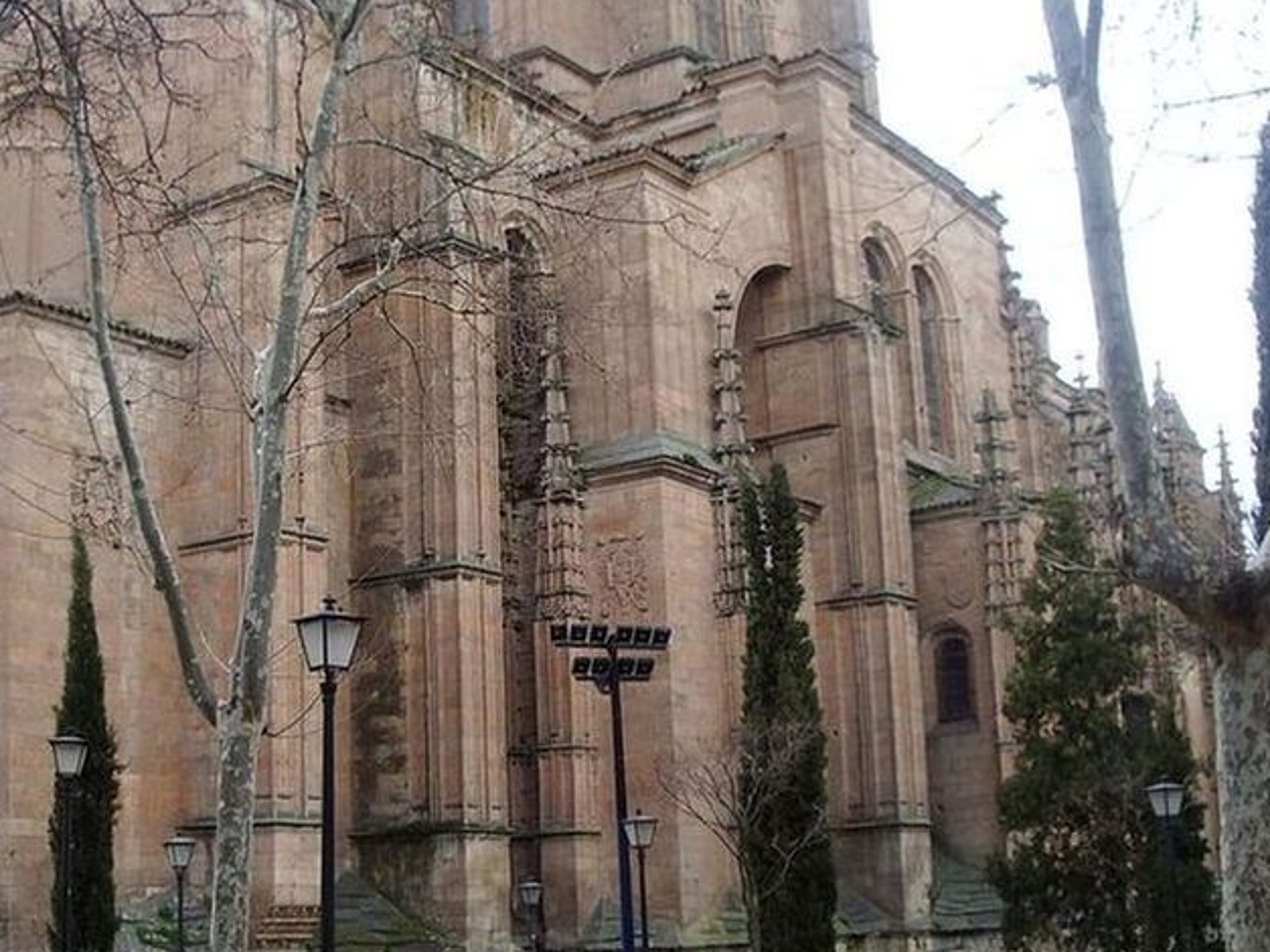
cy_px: 454
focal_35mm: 53
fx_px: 1944
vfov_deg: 27.5
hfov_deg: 36.0
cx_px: 494
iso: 50
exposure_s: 1/100
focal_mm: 5.8
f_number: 4.3
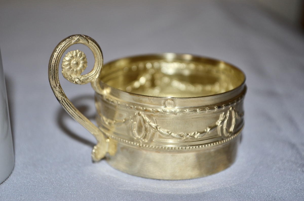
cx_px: 152
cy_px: 100
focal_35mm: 82
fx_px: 695
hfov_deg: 24.7
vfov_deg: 16.5
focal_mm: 55
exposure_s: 1/30
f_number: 5.6
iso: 200
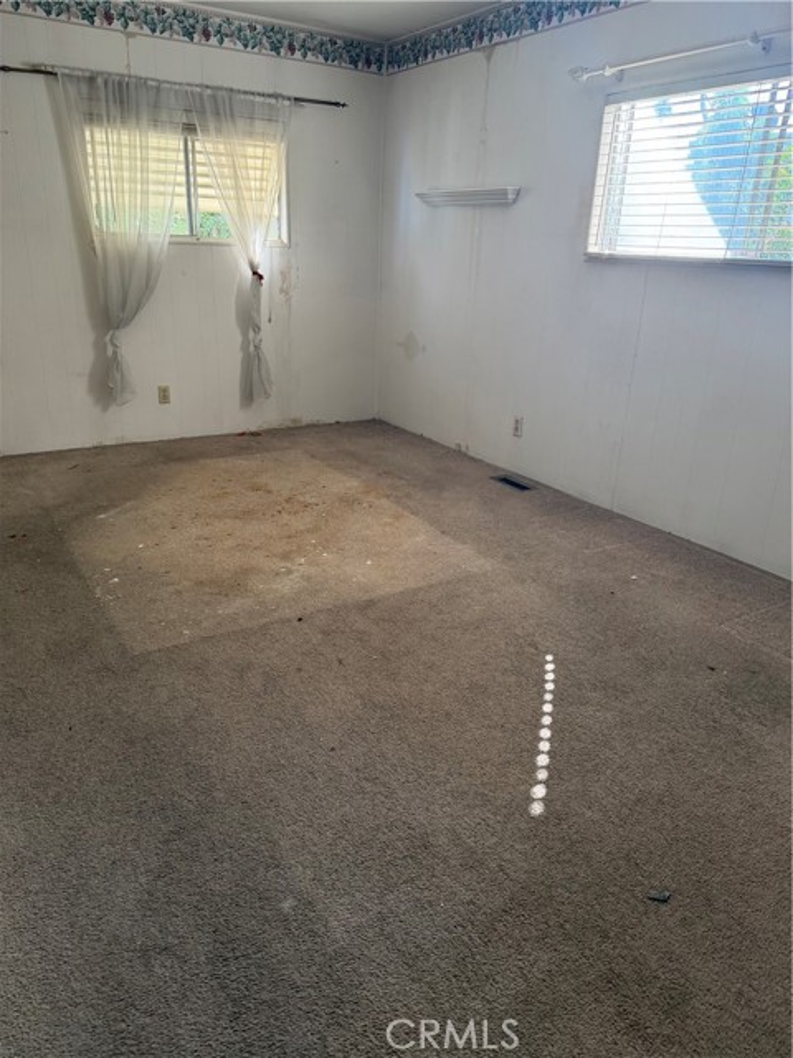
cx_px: 396
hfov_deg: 56.8
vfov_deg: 71.6
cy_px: 529
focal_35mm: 24
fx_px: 733
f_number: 1.78
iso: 200
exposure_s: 1/106
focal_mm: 6.76
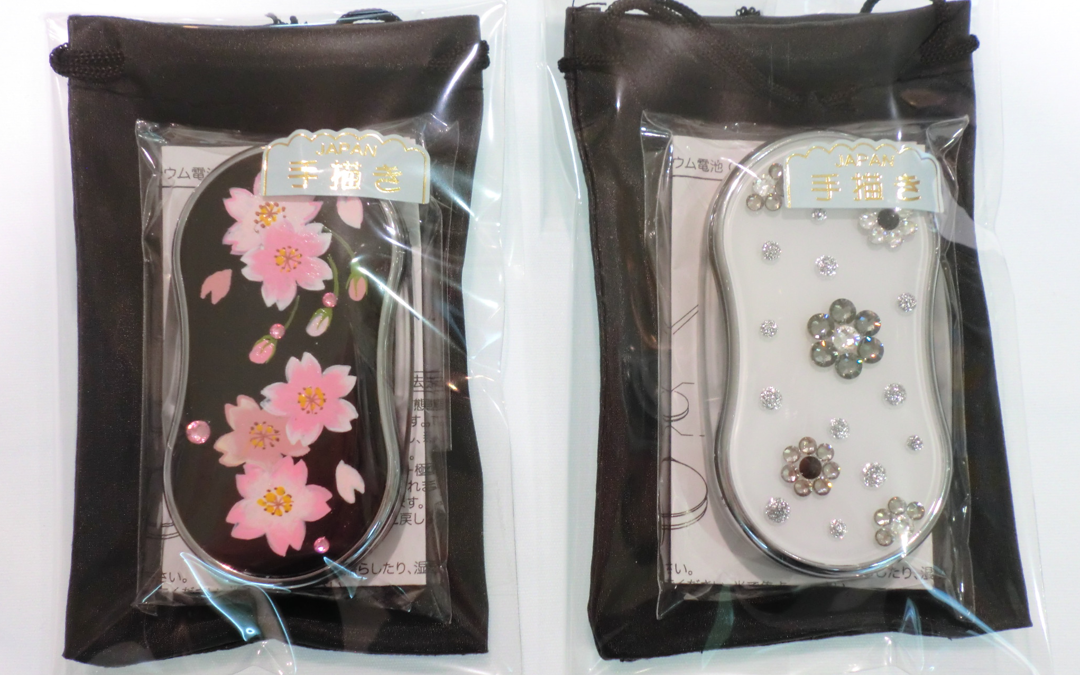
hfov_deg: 56.7
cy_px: 331
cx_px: 539
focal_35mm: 34
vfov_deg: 37.3
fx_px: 1001
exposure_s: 1/60
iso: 200
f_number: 3.5
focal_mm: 5.8
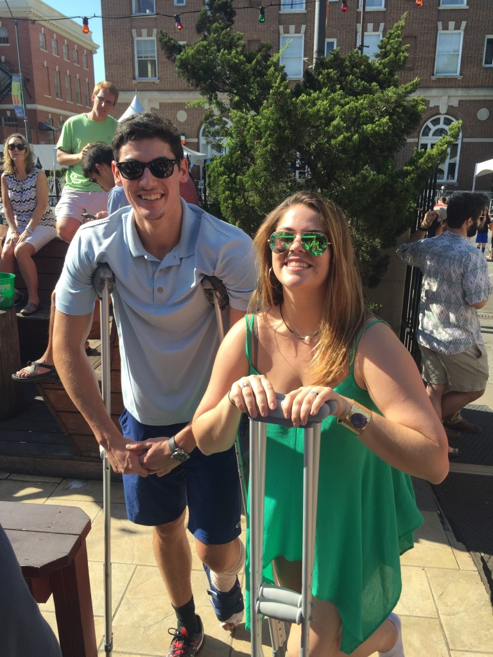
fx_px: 551
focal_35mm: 29
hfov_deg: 48.2
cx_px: 246
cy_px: 328
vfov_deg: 61.7
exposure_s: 1/964
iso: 32
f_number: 2.2
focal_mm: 4.15
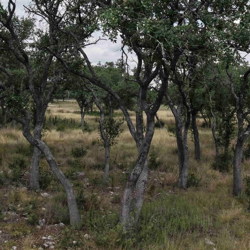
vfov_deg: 28.4
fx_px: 482
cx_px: 164
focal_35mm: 59
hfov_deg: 28.9
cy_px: 48
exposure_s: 1/3200
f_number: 1.8
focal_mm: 6.48
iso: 210
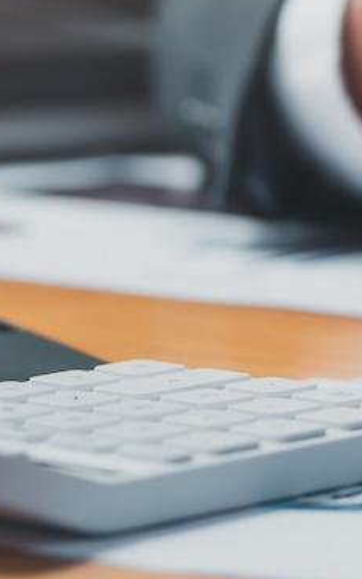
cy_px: 144
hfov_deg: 3.6
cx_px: 1127
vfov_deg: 5.9
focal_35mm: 357
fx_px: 5637
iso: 200
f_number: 2.8
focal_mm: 85
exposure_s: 1/200
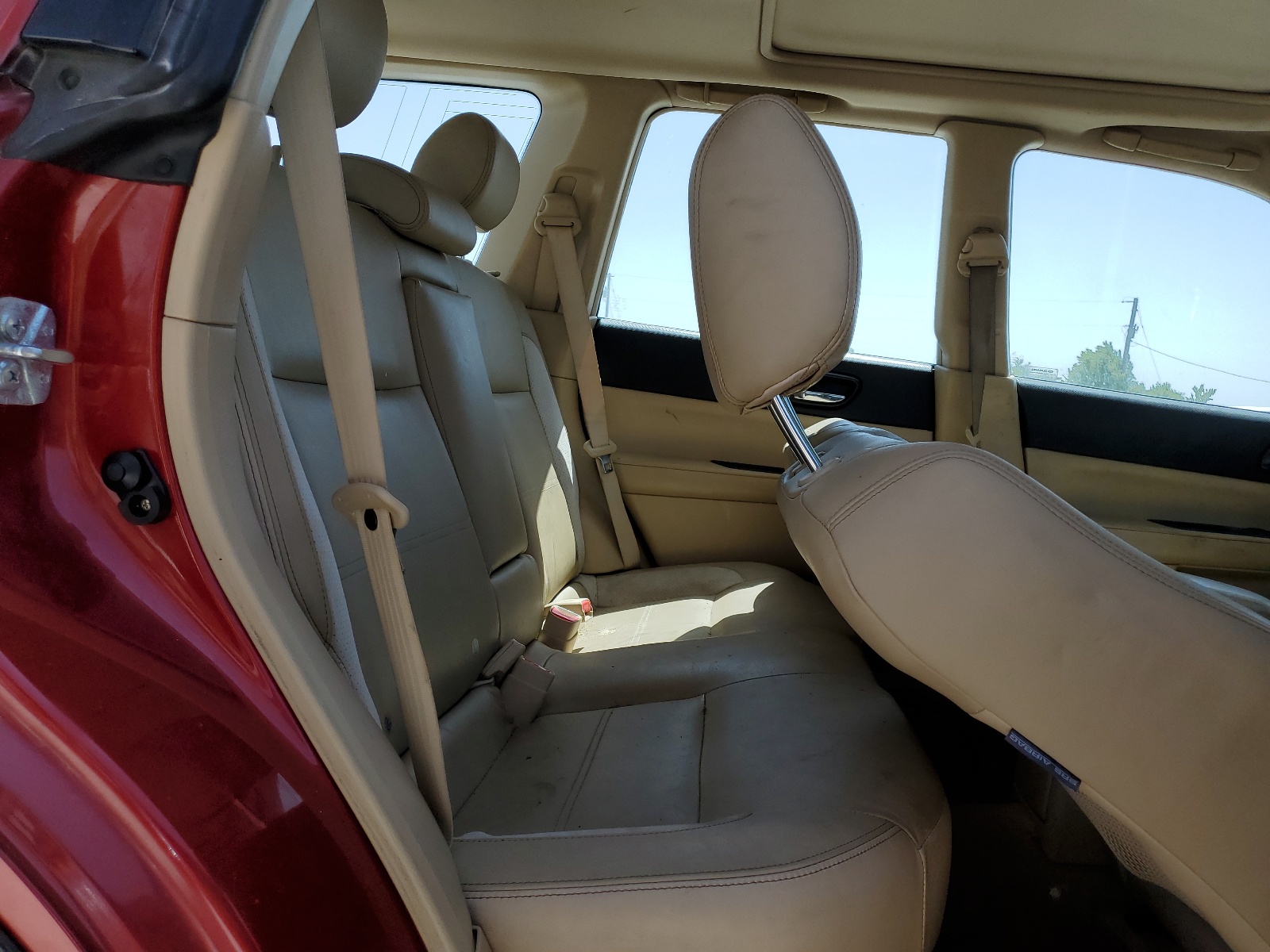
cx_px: 635
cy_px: 476
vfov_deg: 53.1
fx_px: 954
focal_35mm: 26
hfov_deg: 67.3
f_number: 1.5
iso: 50
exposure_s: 1/2000
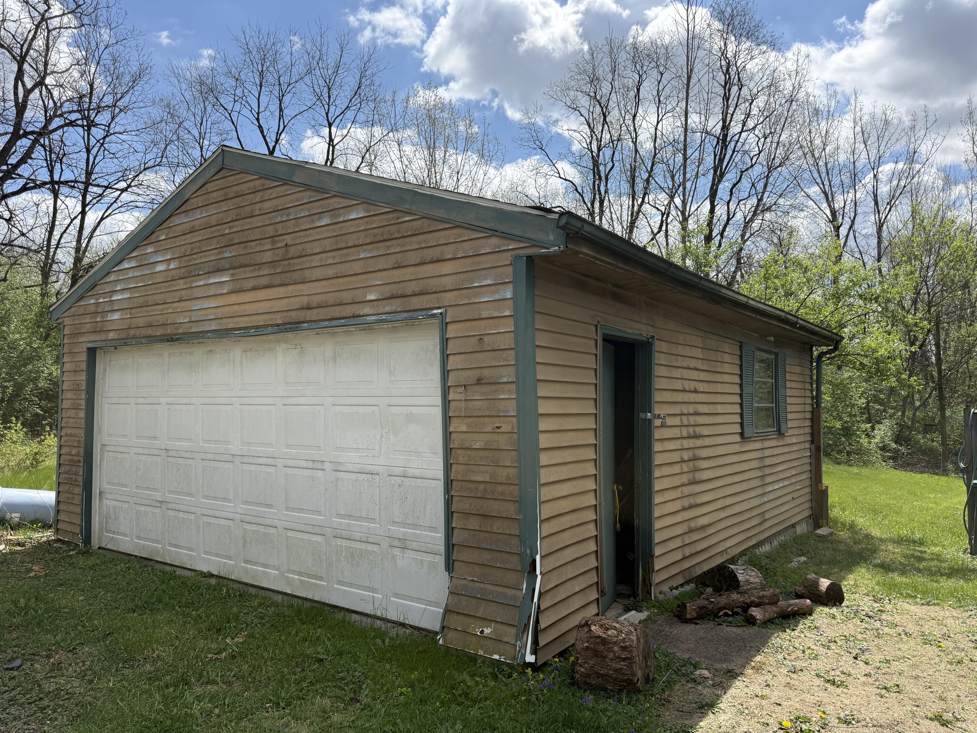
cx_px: 488
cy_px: 366
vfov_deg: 56.8
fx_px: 677
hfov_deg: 71.6
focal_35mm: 24
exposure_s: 1/5714
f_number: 1.78
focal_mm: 6.76
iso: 100
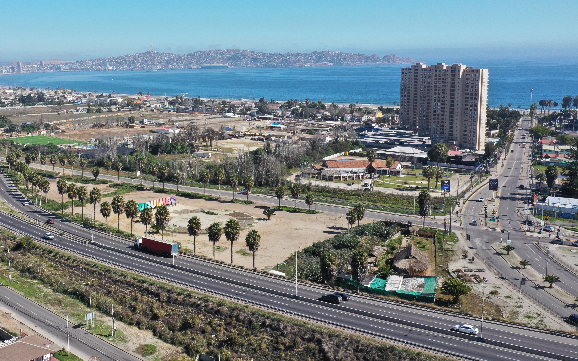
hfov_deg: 48.1
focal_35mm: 40
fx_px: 630
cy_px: 155
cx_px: 176
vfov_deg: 31.9
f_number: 5.6
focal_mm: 10.26
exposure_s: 1/500
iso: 100
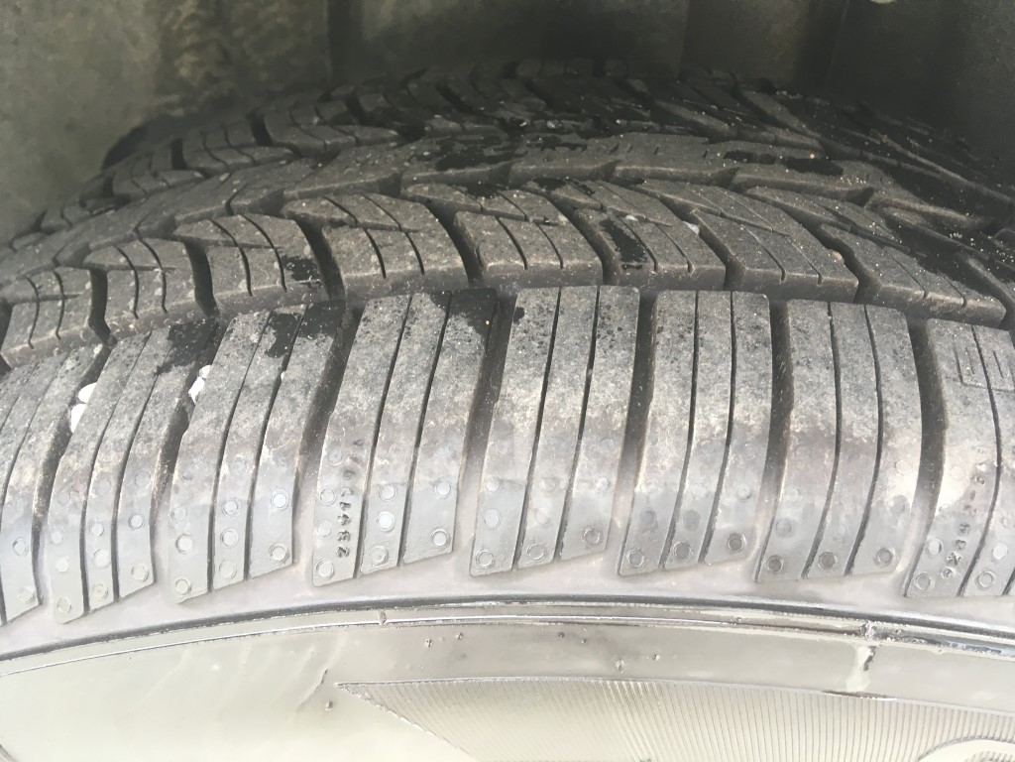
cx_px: 508
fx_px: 850
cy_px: 381
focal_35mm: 29
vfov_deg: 48.2
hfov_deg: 61.7
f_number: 2.2
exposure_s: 1/30
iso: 32
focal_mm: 4.15
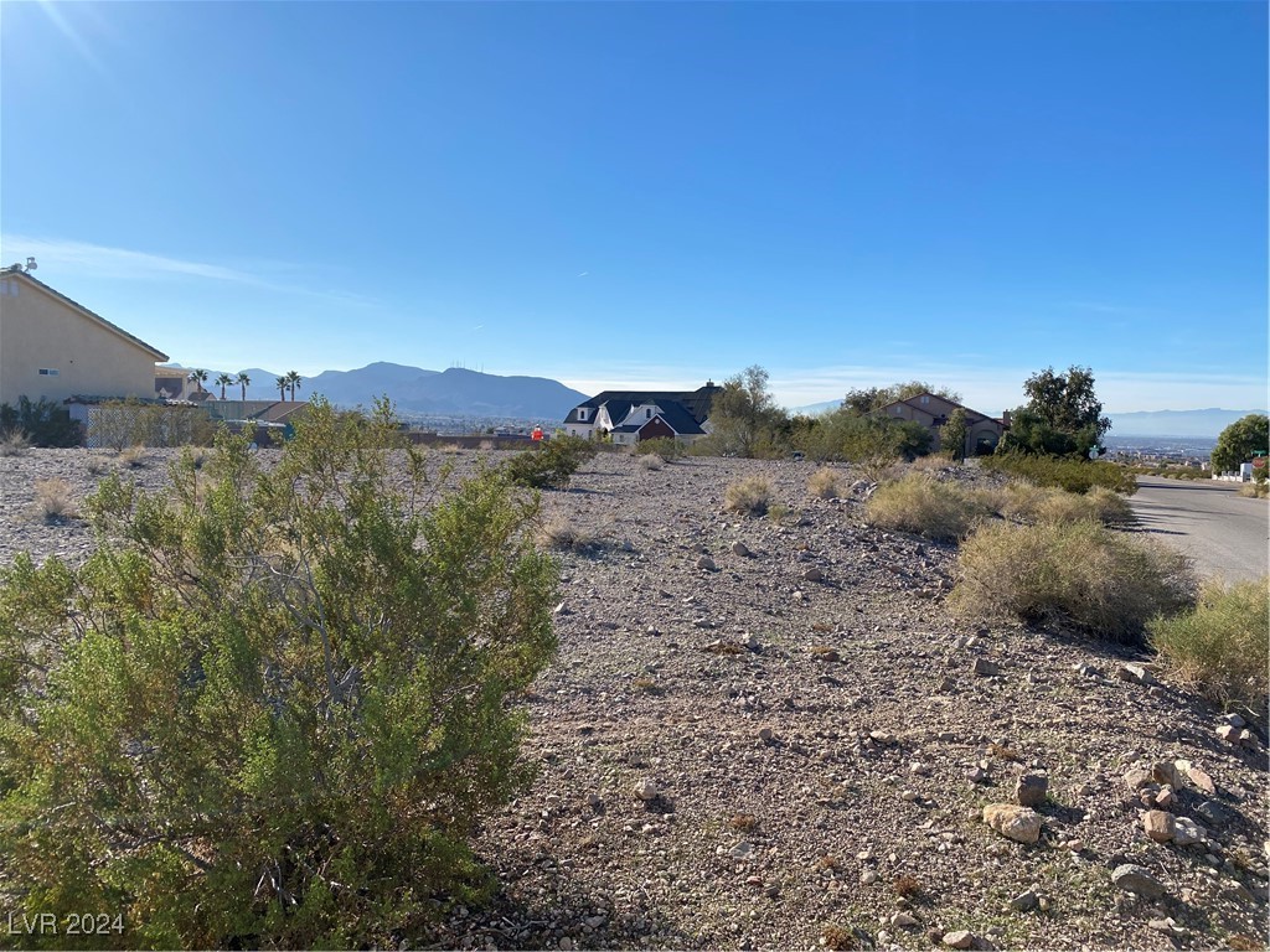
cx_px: 635
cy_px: 476
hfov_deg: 67.3
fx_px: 954
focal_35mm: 26
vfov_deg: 53.1
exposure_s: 1/3846
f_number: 1.8
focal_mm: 4.25
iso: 32
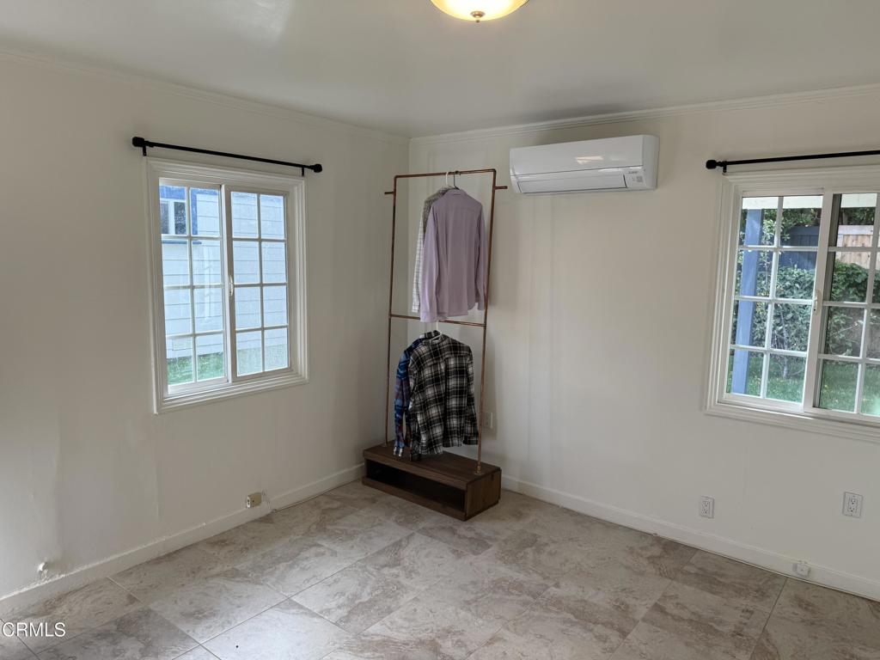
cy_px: 330
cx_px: 440
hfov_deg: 71.6
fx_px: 610
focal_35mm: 24
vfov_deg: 56.8
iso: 64
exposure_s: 1/156
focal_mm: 6.76
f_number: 1.78
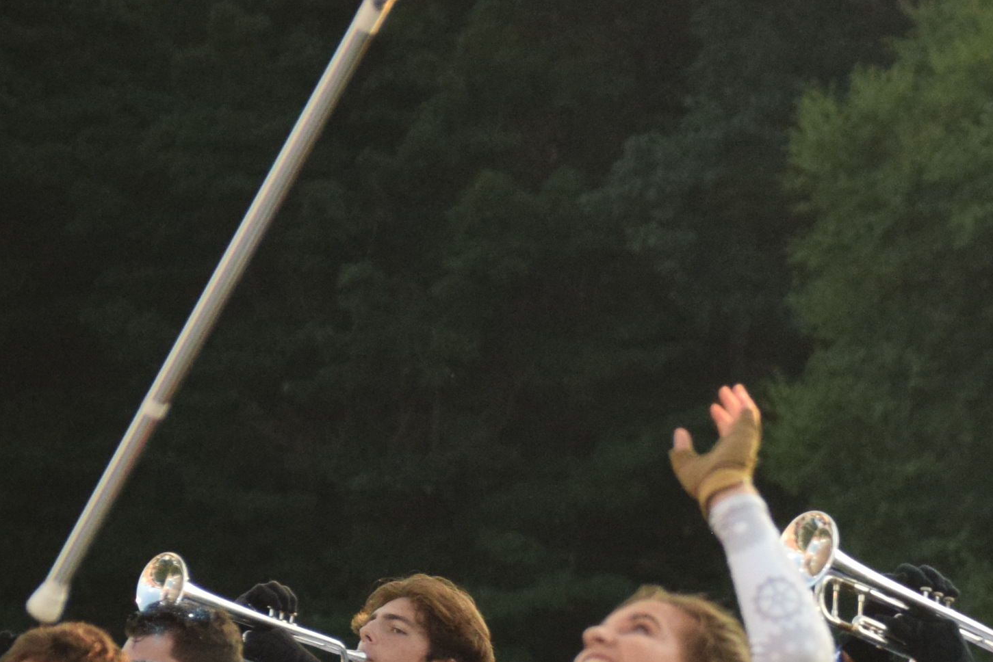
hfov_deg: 4.6
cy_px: 904
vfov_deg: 3.1
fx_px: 12181
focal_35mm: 442
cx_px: 1329
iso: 1600
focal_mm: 95
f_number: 4.2
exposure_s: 1/1600
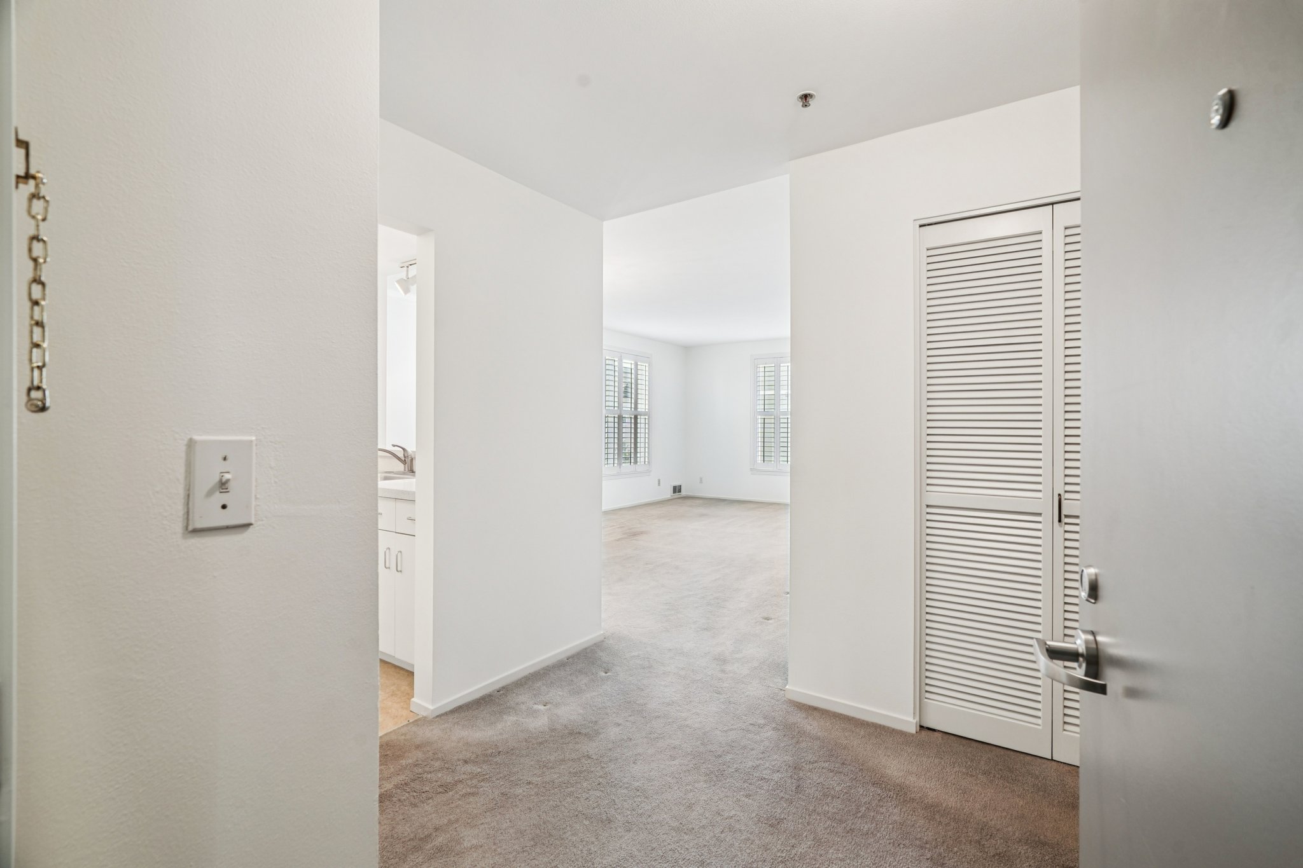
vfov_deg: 73.7
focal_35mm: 16
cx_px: 652
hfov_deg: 96.7
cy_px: 434
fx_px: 579
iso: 400
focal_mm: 16
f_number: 8
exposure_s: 1/8
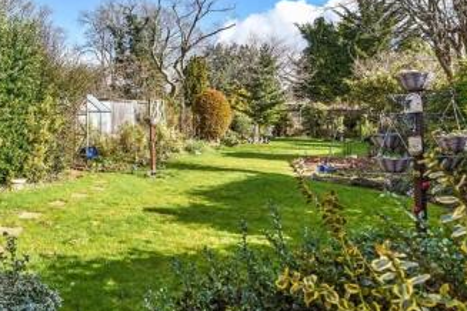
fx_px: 363
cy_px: 116
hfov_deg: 60.5
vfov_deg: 46.0
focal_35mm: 28
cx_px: 97
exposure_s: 1/1000
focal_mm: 14
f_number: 7.1
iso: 400
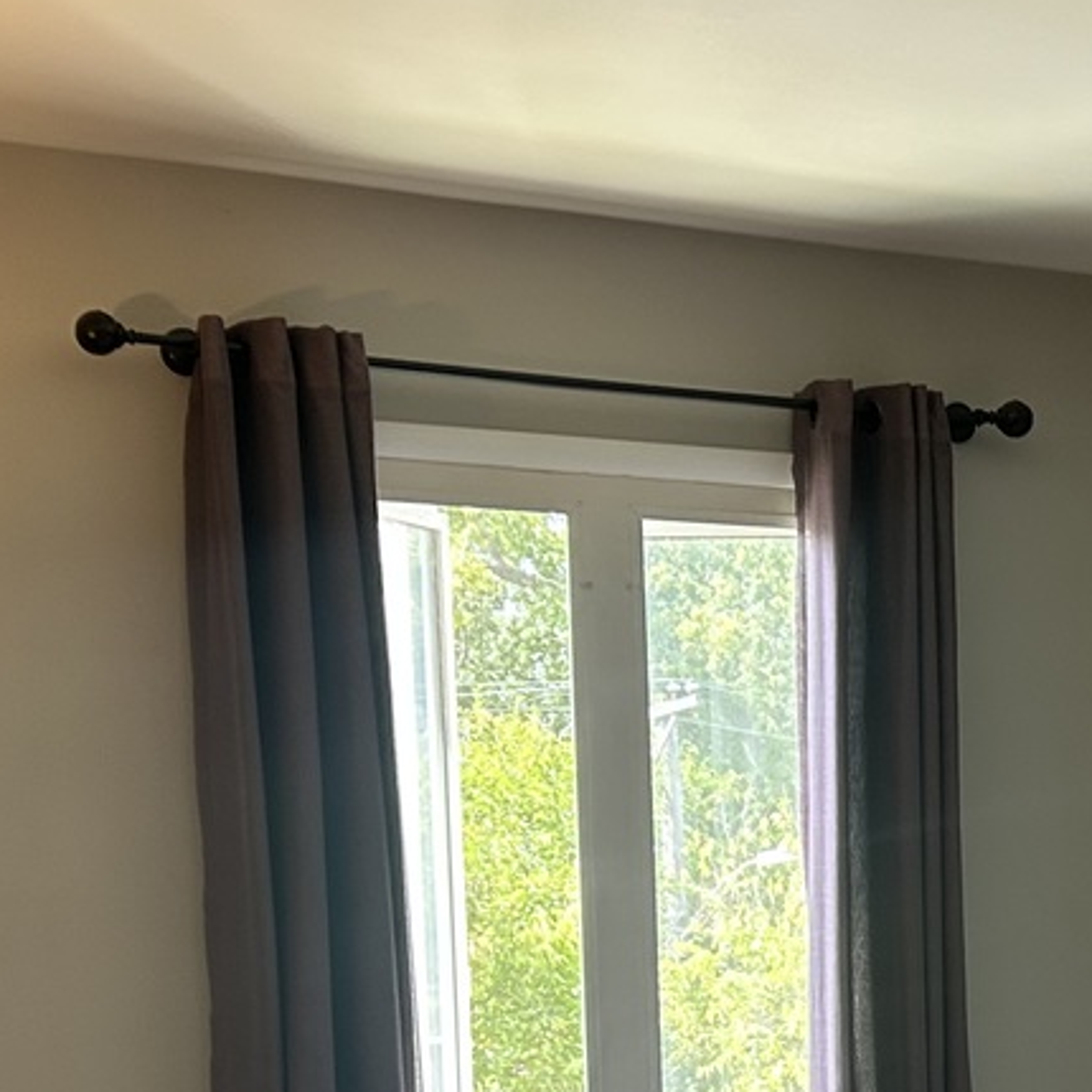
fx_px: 2748
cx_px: 1150
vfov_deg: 21.5
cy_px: 1161
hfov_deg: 21.5
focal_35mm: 77
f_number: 1.5
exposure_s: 1/120
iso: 100
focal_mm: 5.7
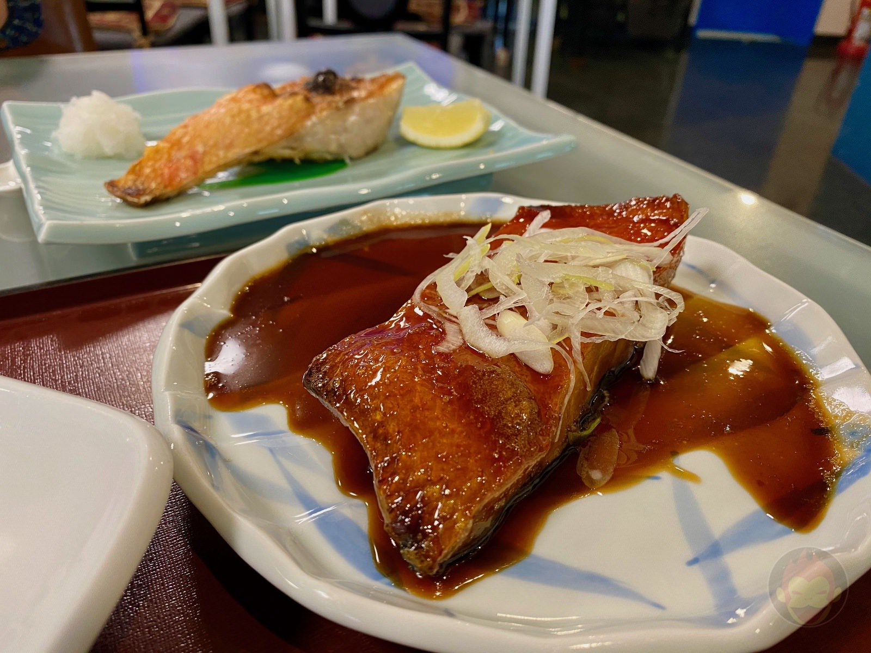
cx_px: 436
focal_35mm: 26
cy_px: 326
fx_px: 654
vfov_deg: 53.1
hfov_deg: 67.3
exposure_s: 1/52
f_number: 1.8
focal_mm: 4.25
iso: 125
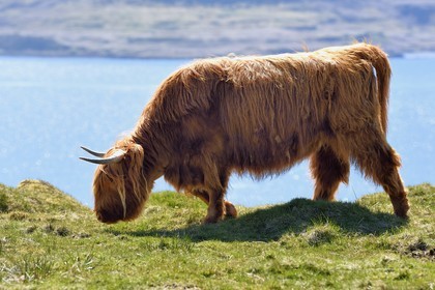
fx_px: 2054
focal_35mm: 170
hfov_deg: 12.1
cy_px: 145
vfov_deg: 8.1
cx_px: 218
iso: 200
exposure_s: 1/320
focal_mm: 170
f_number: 5
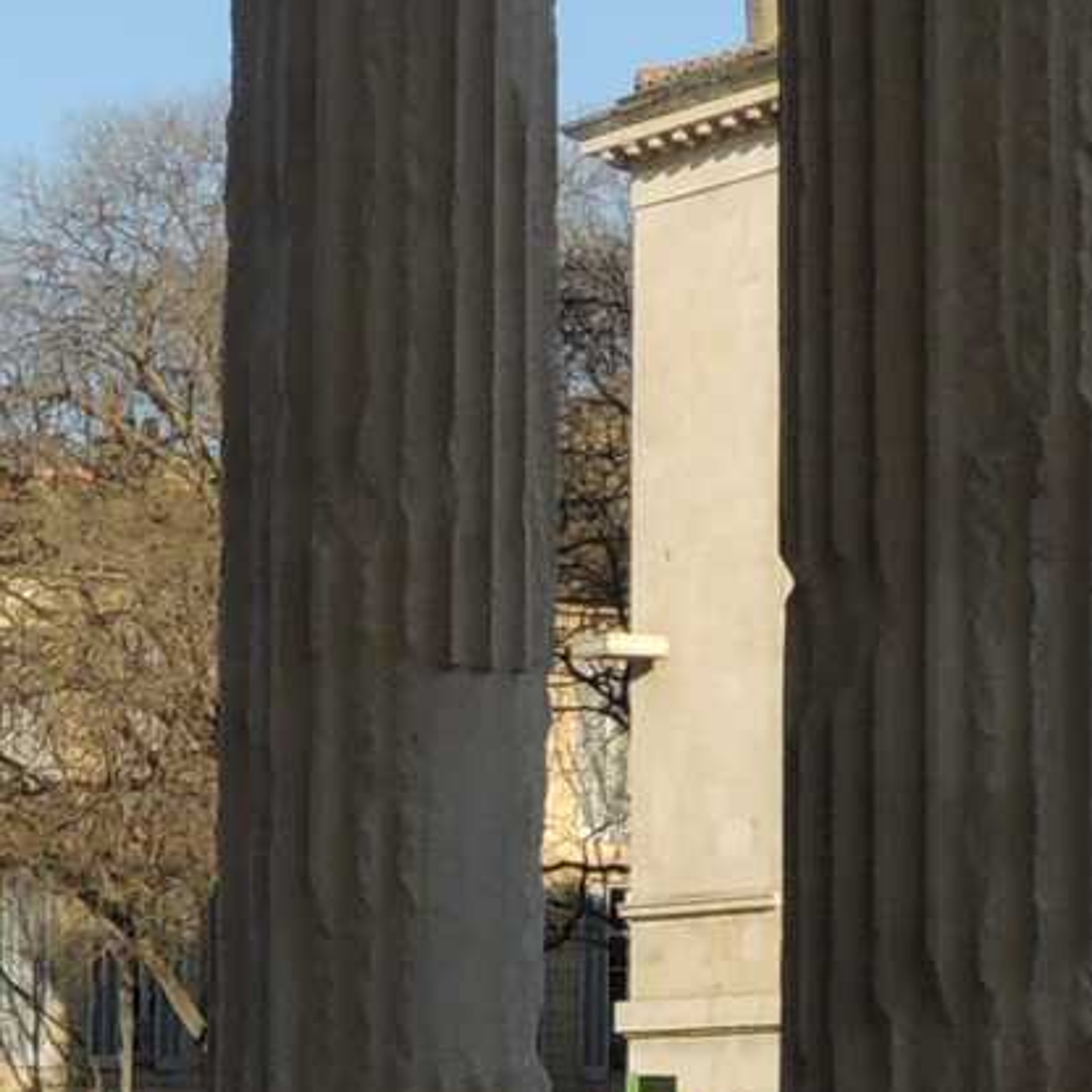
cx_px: 13
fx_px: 5032
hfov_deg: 12.2
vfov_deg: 12.3
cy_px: 994
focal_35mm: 141
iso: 100
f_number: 2.8
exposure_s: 1/1250
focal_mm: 4.3
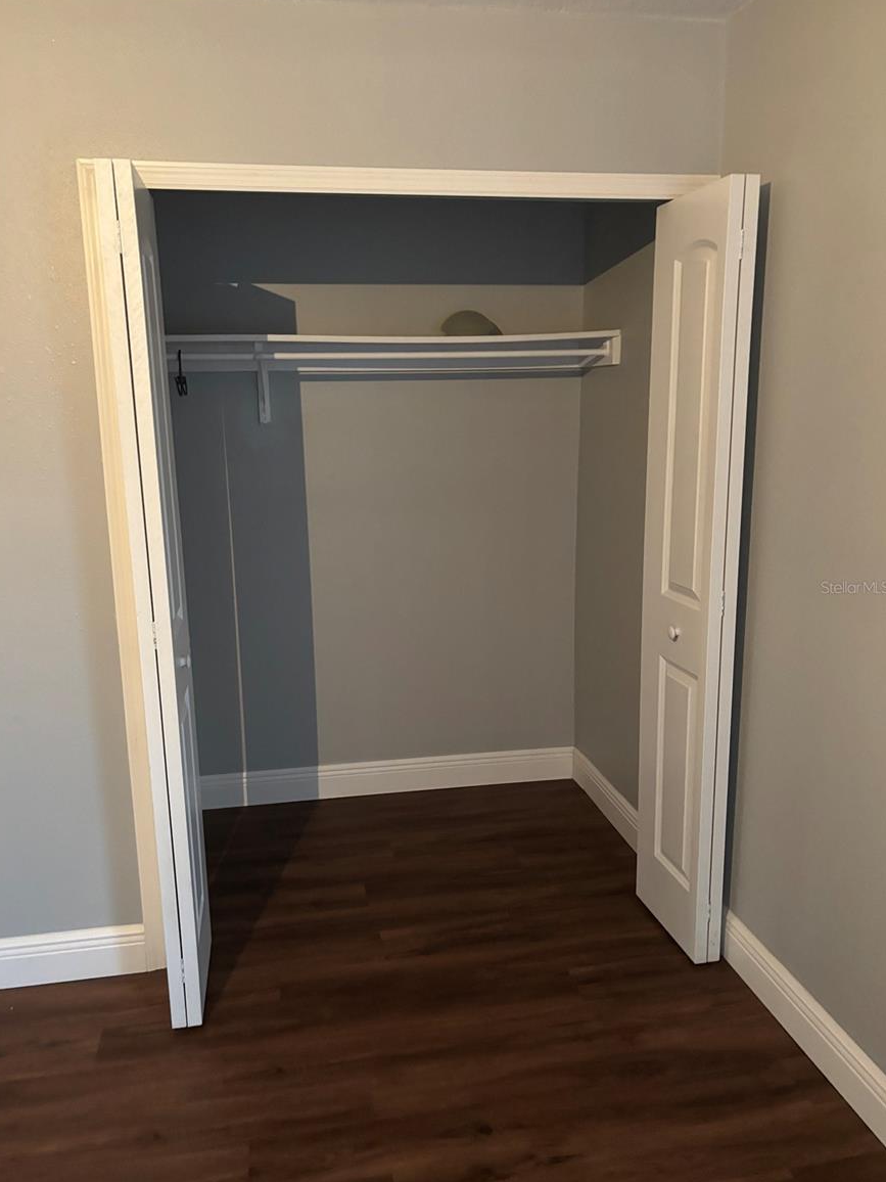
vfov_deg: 65.3
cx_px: 433
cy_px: 587
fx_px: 921
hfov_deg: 51.4
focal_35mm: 27
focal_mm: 5.96
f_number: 1.6
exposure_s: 1/30
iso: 640
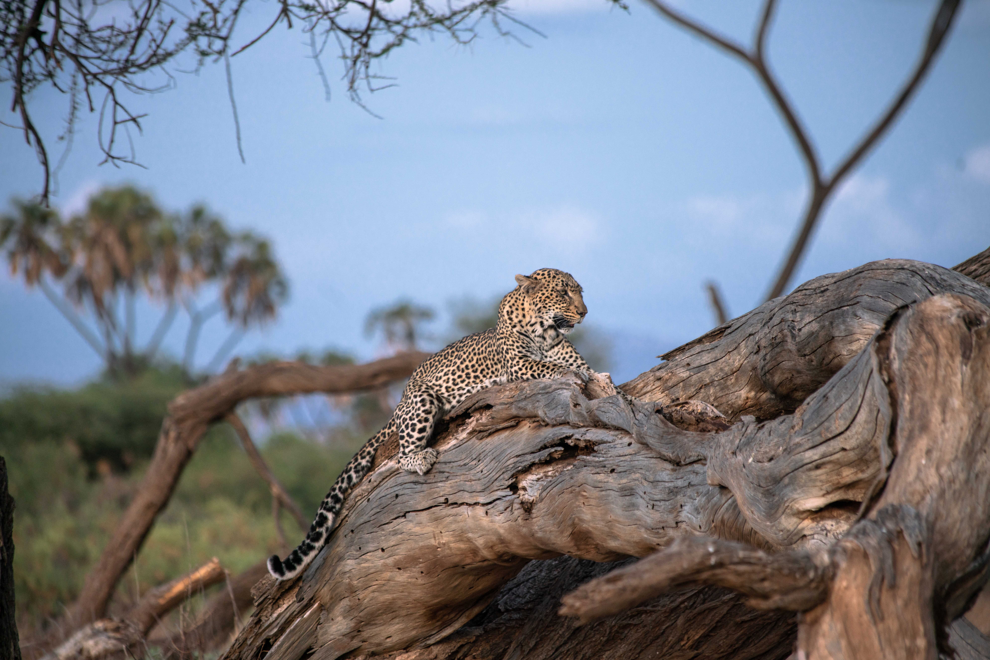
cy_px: 330
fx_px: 7151
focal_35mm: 260
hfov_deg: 7.9
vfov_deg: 5.3
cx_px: 495
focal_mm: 260
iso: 640
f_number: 5.6
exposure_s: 1/13
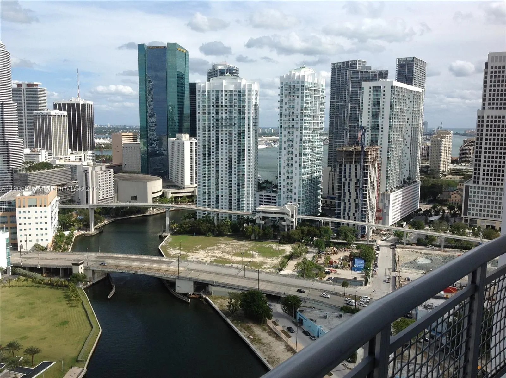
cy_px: 189
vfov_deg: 40.6
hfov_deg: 52.7
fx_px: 511
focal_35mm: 35
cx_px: 253
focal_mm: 4.28
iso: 50
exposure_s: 1/2326
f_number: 2.4
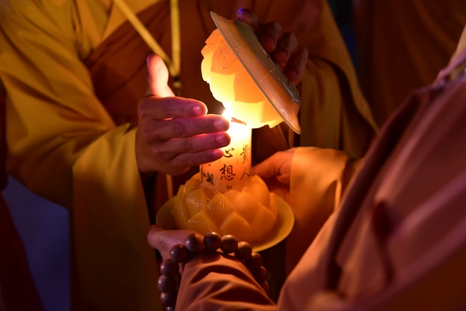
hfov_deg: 41.1
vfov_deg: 28.1
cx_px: 233
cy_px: 156
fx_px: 622
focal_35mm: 48
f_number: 4
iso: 3200
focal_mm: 48
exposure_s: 1/30
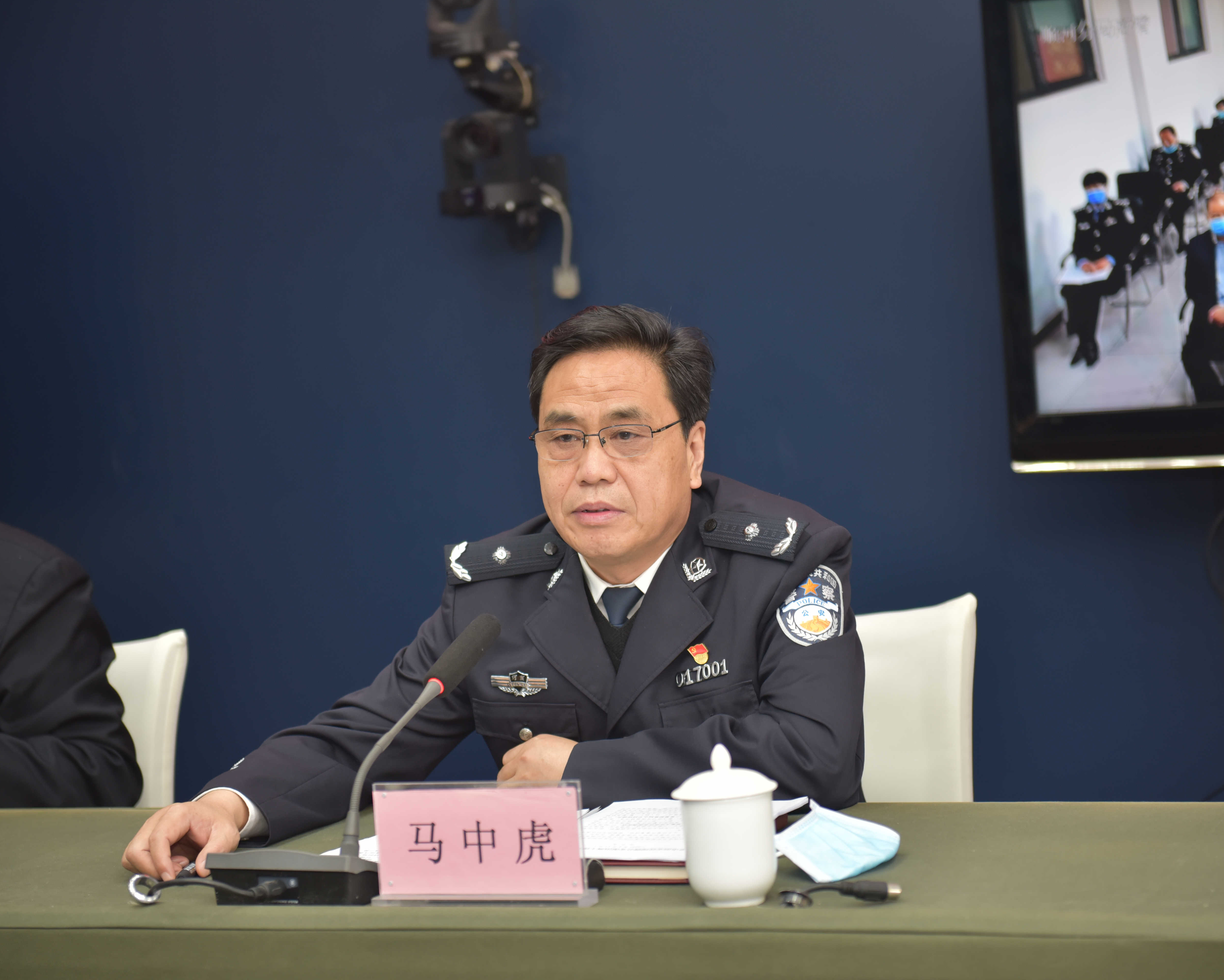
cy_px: 491
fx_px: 2862
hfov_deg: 24.1
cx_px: 631
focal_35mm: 79
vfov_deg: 19.4
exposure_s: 1/125
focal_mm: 70
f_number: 2.8
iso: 640
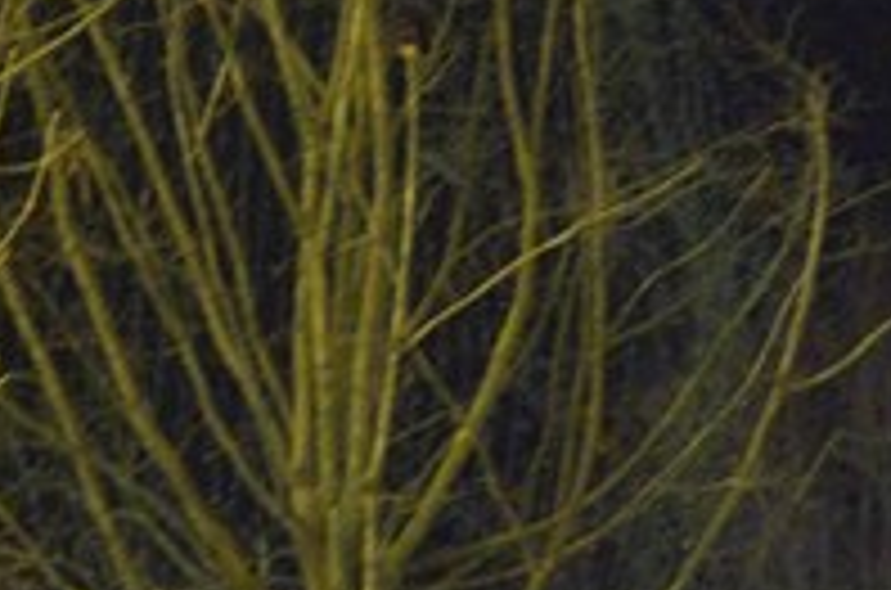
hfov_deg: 10.4
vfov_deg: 6.9
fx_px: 4889
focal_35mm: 198
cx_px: 700
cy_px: 590
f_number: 4.5
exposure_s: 1/13
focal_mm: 24
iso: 800
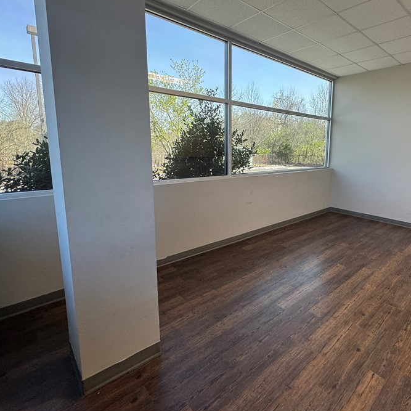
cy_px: 182
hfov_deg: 76.0
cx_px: 263
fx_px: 255
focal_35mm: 19
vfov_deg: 77.4
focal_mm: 2.22
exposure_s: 1/60
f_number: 2.2
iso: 200
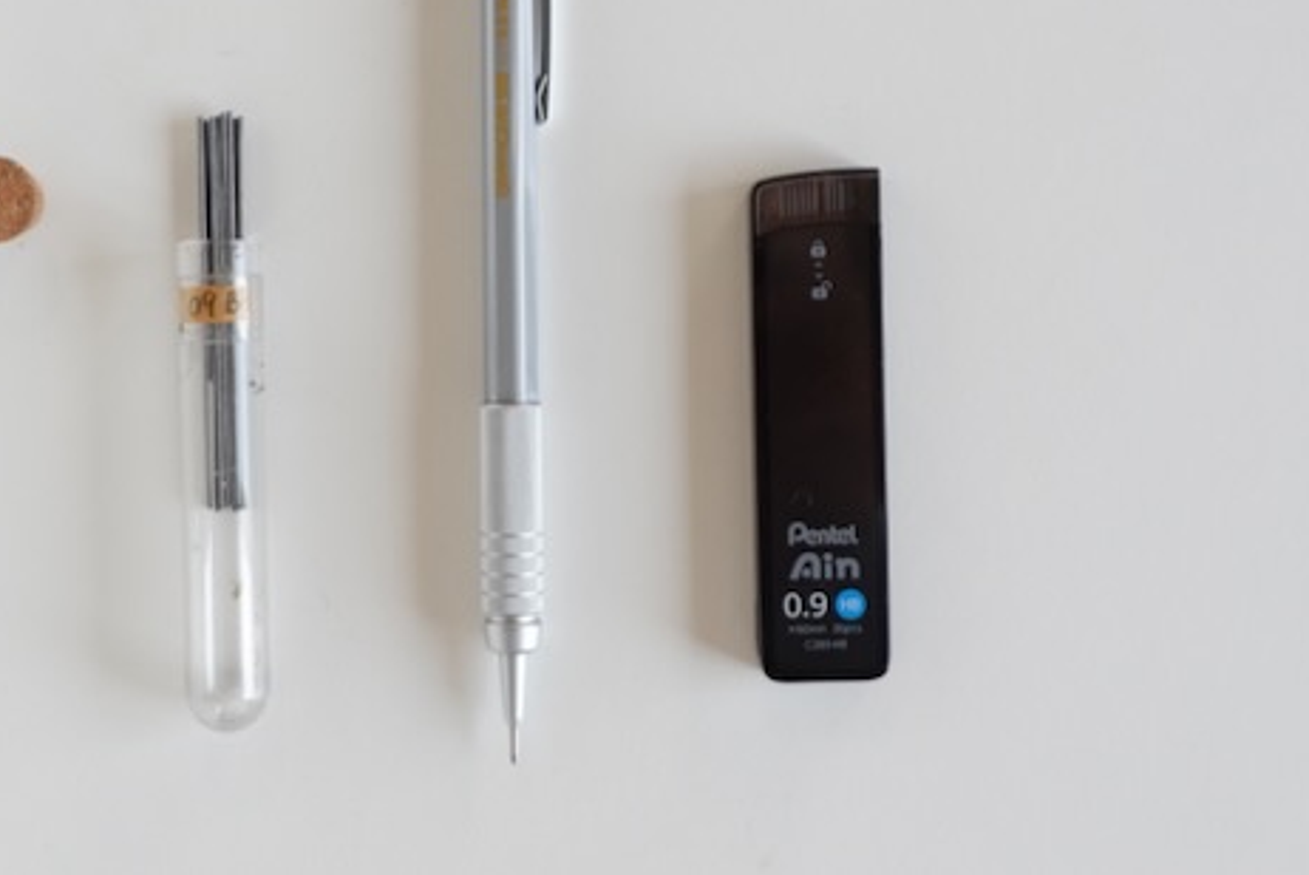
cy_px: 272
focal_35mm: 54
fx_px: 1965
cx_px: 507
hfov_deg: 36.7
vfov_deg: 25.0
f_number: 9
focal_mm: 26.9
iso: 640
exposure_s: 1/30
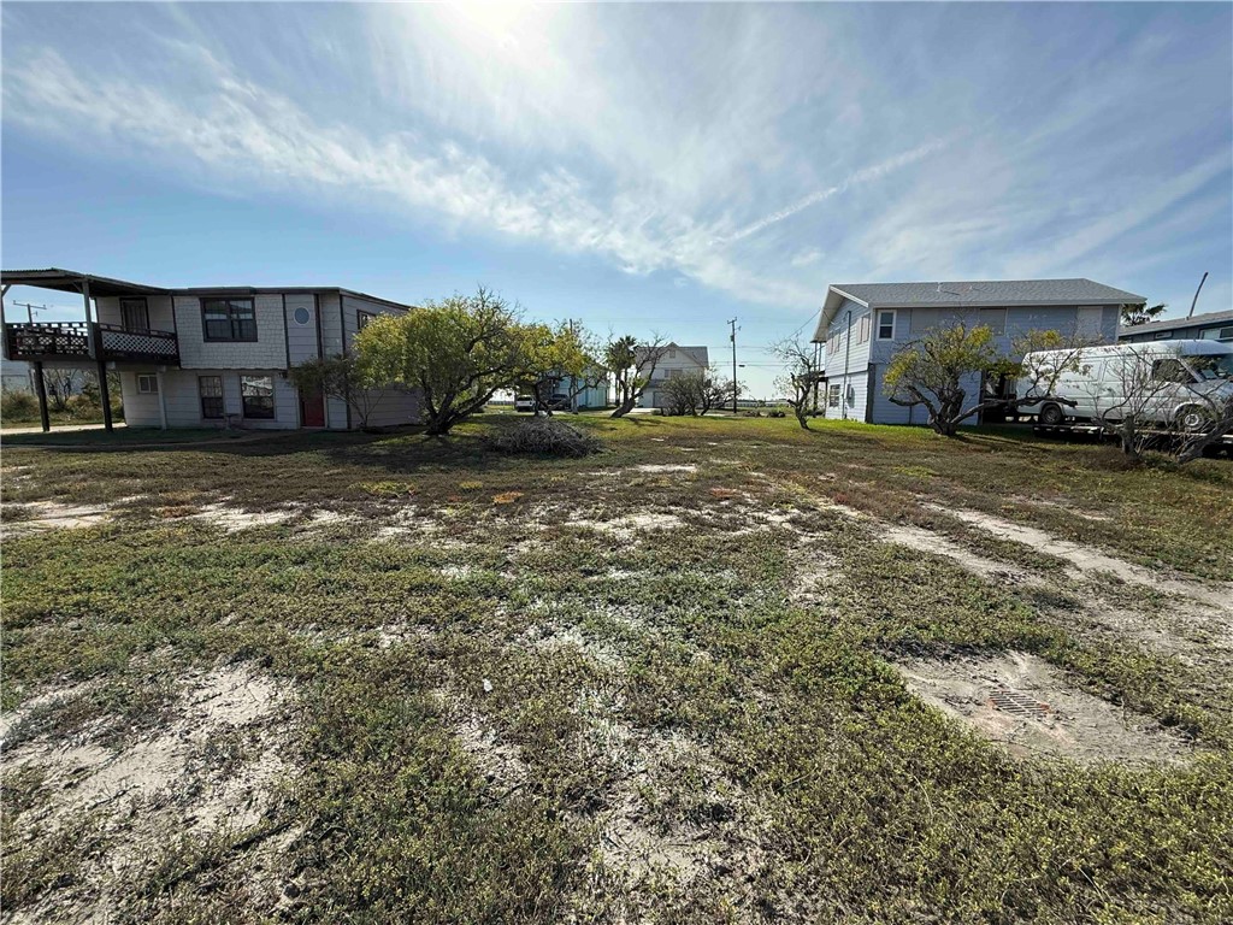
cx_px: 616
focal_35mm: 14
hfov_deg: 102.1
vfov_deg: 85.7
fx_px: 499
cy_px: 462
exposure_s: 1/2611
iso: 50
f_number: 2.2
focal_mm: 2.22
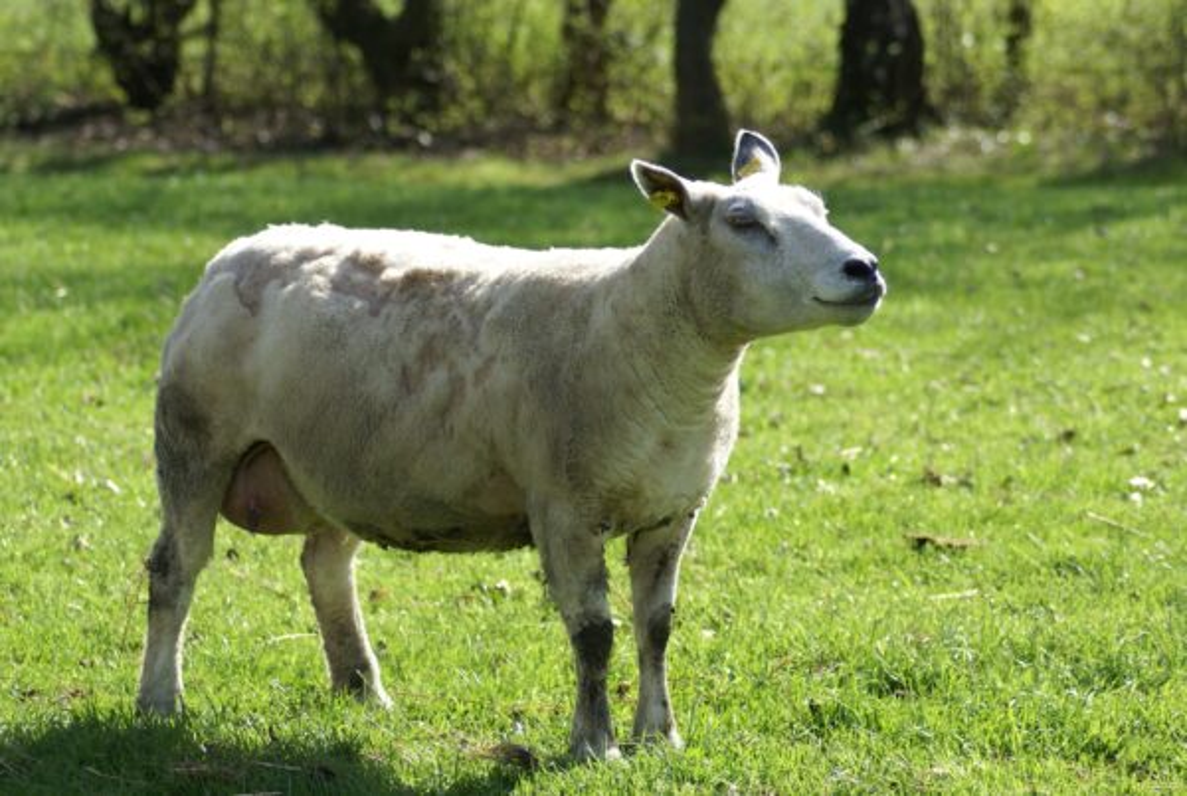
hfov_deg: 13.0
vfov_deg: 8.7
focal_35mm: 158
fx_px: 5201
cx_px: 594
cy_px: 398
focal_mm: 105
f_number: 5.6
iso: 100
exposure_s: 1/320
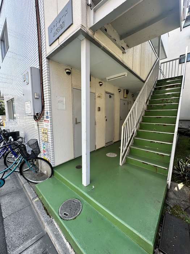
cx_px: 95
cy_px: 127
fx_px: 102
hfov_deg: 85.7
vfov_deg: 102.1
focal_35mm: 14
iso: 40
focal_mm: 2.22
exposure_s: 1/262
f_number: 2.2
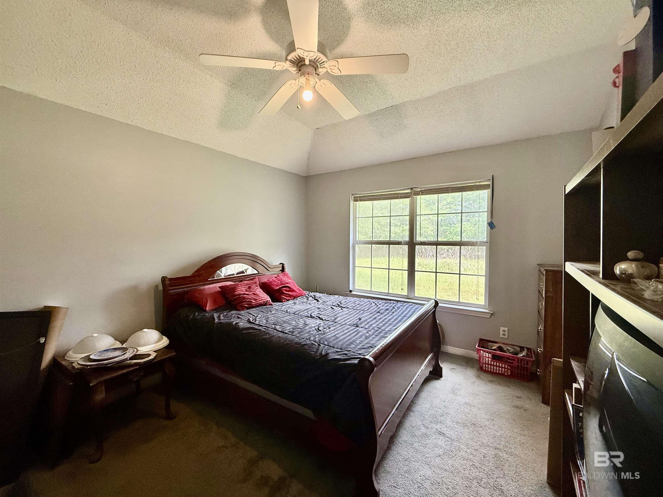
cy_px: 248
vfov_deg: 85.7
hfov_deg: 102.1
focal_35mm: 14
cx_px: 332
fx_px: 268
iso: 160
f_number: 2.2
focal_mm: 2.22
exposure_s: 1/99
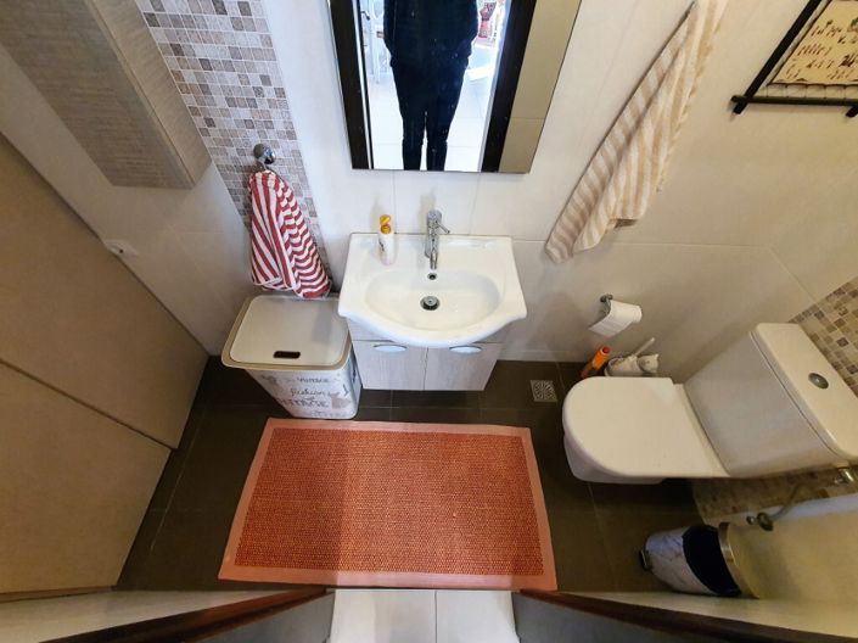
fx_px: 322
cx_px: 429
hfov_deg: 106.2
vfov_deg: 89.9
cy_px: 322
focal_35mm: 13
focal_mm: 1.8
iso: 400
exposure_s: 1/50
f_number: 2.2
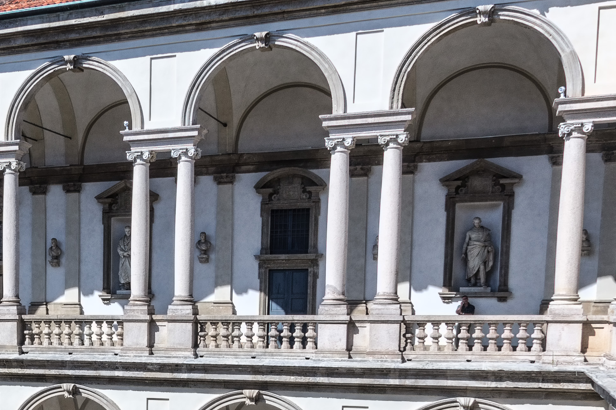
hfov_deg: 32.2
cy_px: 405
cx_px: -5
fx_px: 975
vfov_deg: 22.9
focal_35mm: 57
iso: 100
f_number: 10
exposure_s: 1/125
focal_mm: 16
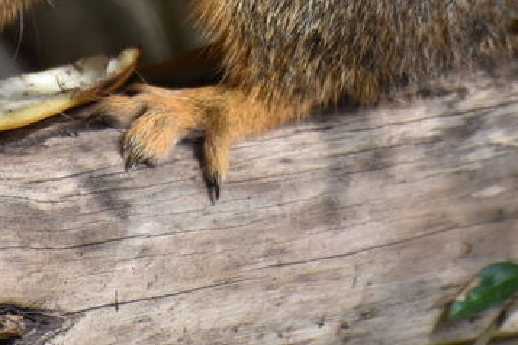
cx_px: 363
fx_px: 15496
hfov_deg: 1.9
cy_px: -207
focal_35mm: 1077
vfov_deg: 1.3
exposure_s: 1/640
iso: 720
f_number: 5.6
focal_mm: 300
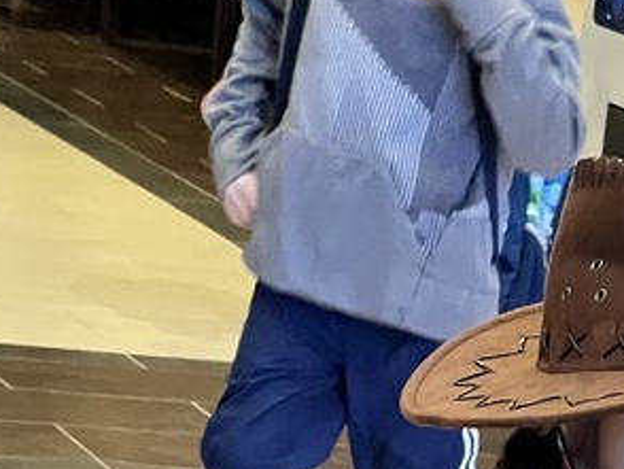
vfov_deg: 5.4
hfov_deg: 7.3
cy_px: 1074
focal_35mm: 268
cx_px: 681
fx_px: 4835
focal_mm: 9
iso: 640
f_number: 2.8
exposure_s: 1/60
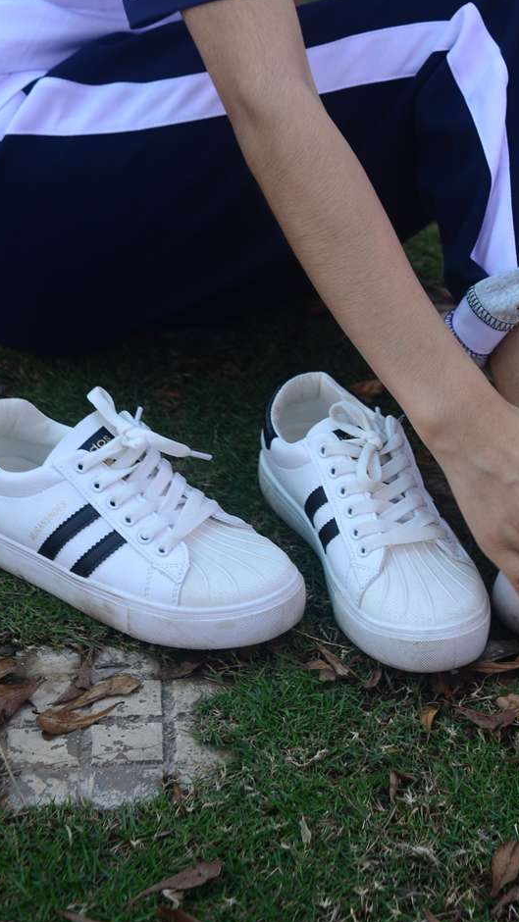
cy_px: 70
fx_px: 1859
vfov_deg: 26.8
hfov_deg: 15.7
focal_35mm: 76
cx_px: 470
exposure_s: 1/500
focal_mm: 35
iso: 100
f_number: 5.6
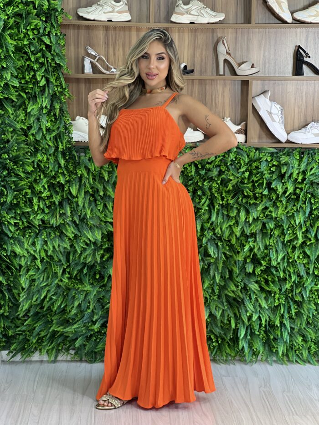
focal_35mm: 77
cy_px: 212
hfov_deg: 19.1
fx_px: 946
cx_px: 160
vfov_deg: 25.3
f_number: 2.8
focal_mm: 9
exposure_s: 1/60
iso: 125
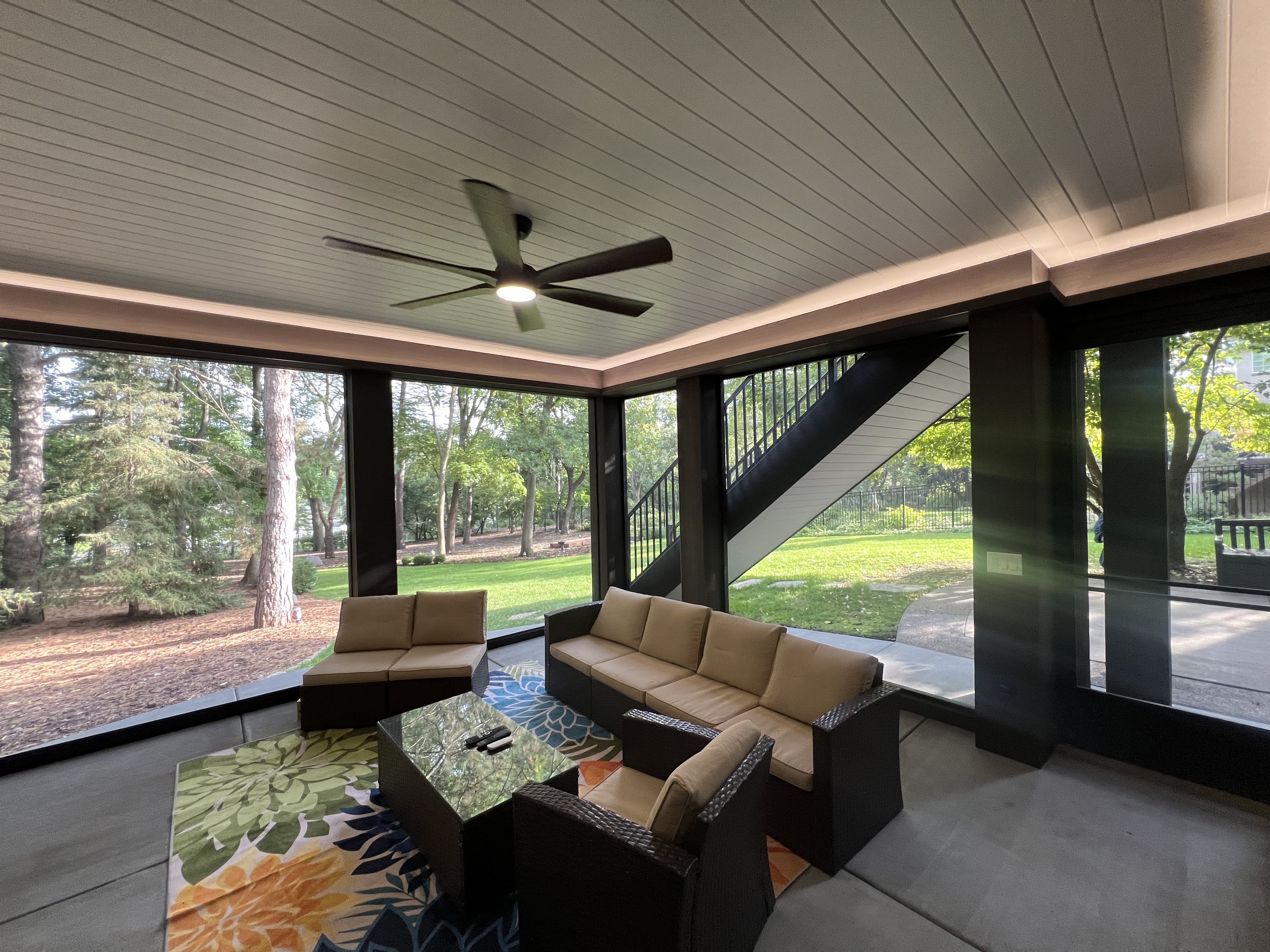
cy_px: 476
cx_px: 635
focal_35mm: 13
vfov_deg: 89.9
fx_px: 477
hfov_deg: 106.2
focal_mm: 1.57
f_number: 1.8
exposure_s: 1/99
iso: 125
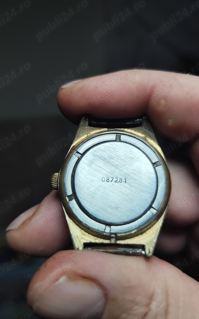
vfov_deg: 72.5
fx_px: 217
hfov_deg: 49.2
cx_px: 90
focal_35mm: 25
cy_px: 158
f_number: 1.65
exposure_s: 1/182
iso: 50
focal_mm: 6.19
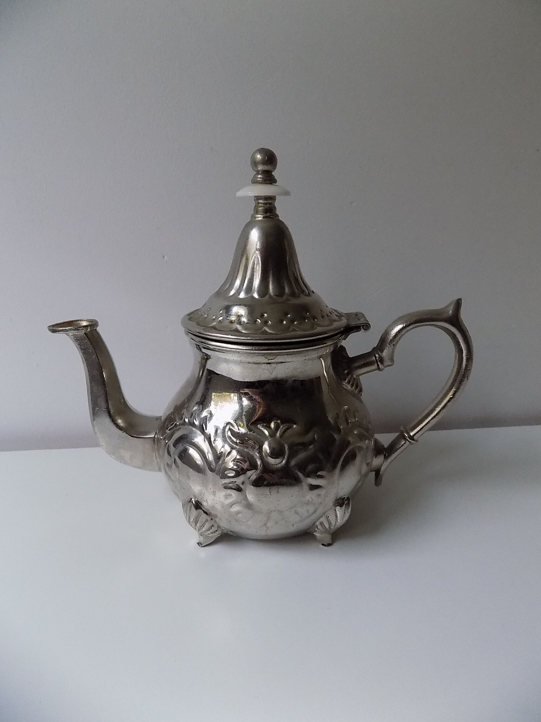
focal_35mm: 23
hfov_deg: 58.9
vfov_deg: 73.9
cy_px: 361
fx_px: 479
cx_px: 270
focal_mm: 4
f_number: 3.1
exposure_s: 1/30
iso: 400
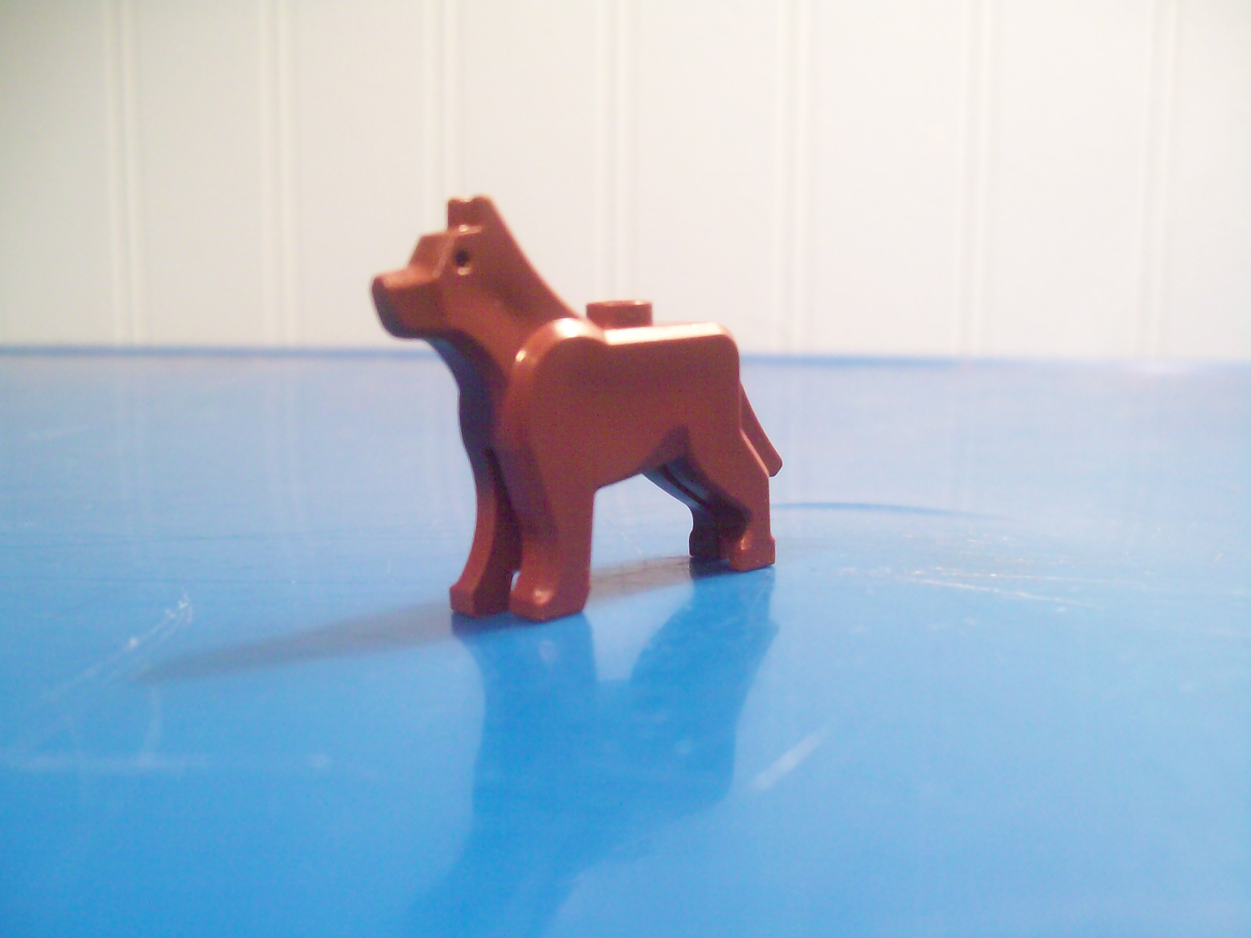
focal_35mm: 36
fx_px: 1301
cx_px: 626
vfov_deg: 39.6
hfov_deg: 51.4
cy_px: 469
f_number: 2.7
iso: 140
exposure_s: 1/14.6
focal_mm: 6
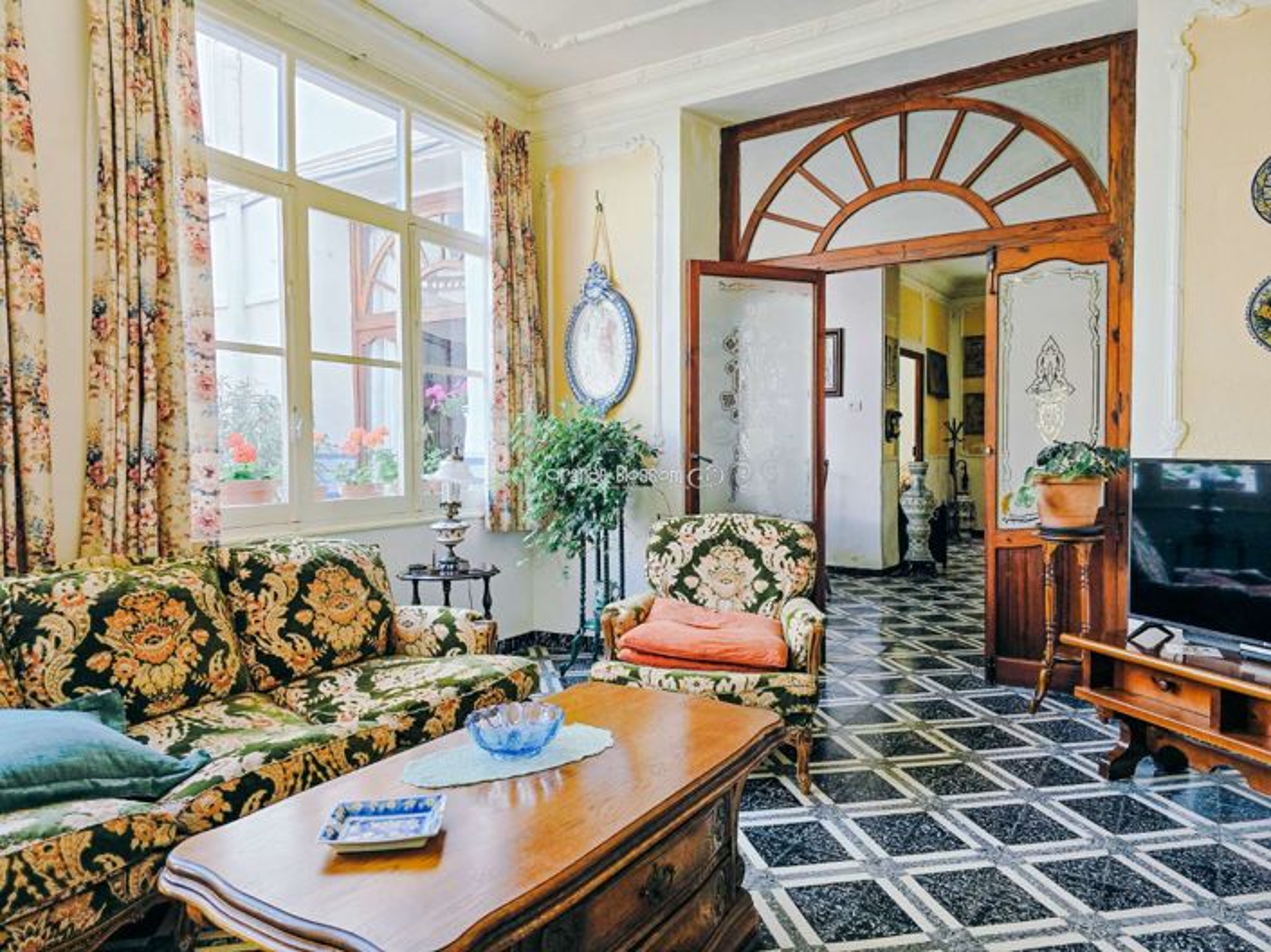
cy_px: 476
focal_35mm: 23
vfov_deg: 58.8
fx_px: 844
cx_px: 636
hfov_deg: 74.0
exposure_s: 1/180
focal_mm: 6.3
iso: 80
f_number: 1.7
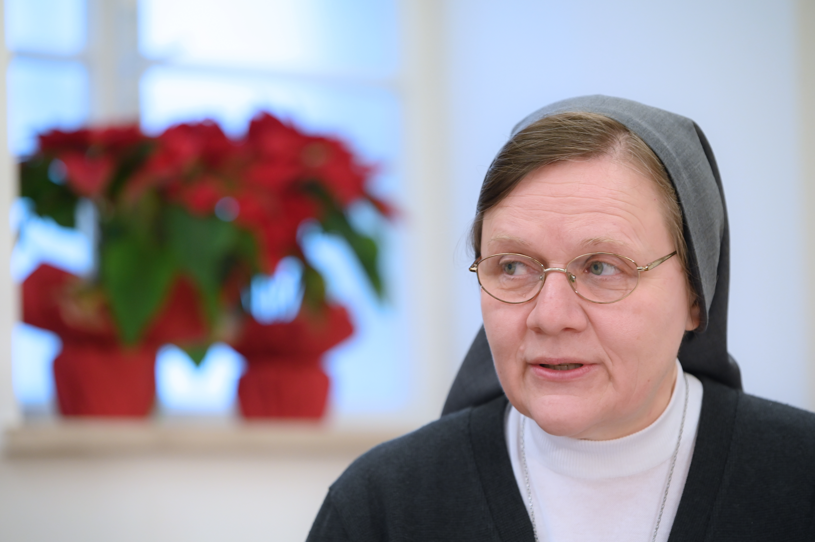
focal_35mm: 200
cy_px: 271
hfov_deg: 10.3
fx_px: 4525
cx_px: 408
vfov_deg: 6.9
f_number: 4
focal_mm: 200
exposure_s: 1/125
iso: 2000
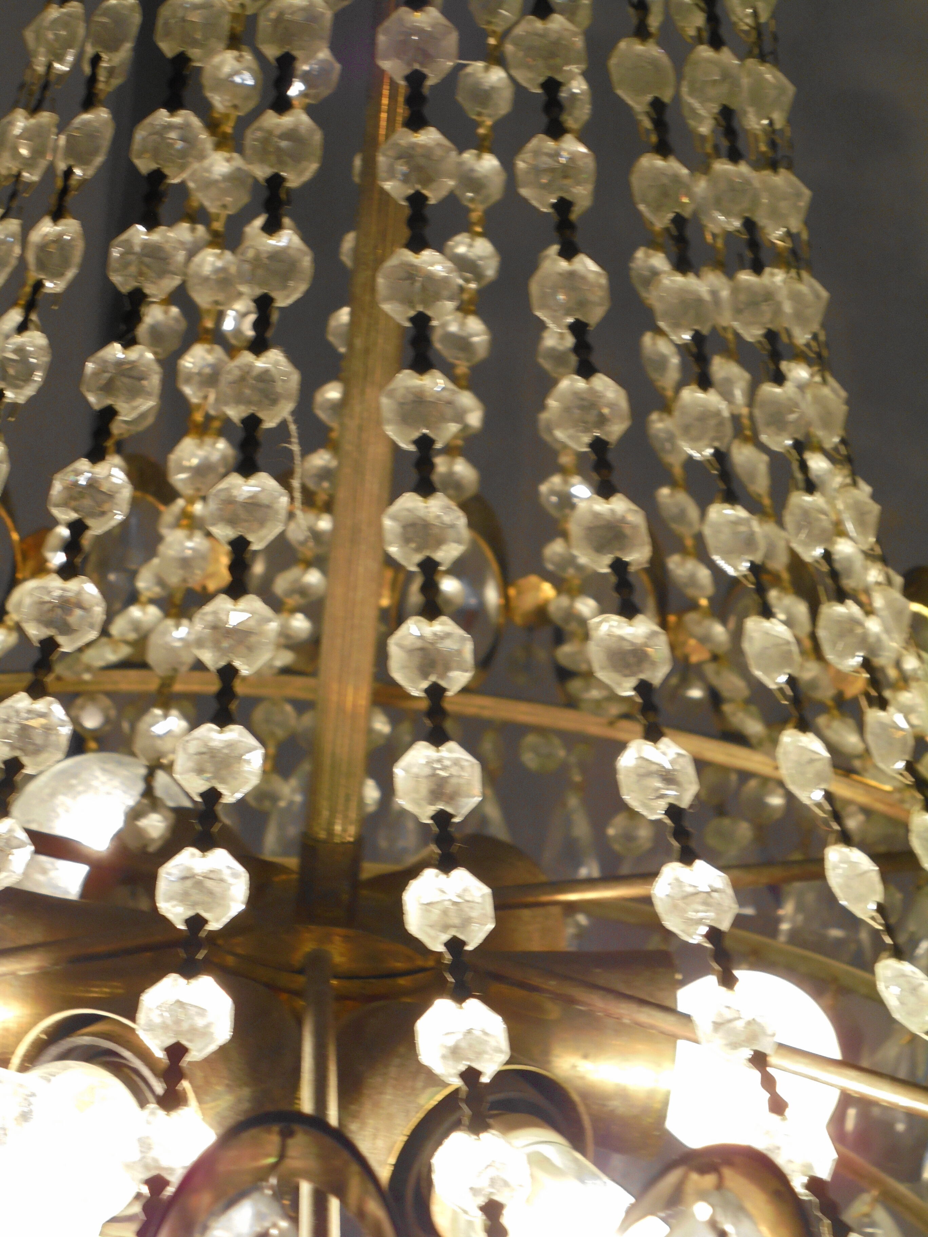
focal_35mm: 64
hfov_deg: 22.9
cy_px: 618
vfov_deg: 30.3
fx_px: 2288
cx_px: 464
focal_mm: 11.5
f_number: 5.6
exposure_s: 1/50
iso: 100
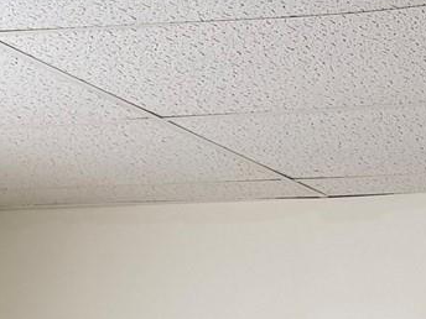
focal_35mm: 143
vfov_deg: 9.3
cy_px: 758
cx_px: 532
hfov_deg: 13.4
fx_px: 1760
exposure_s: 1/349
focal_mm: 6.76
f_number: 1.78
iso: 80
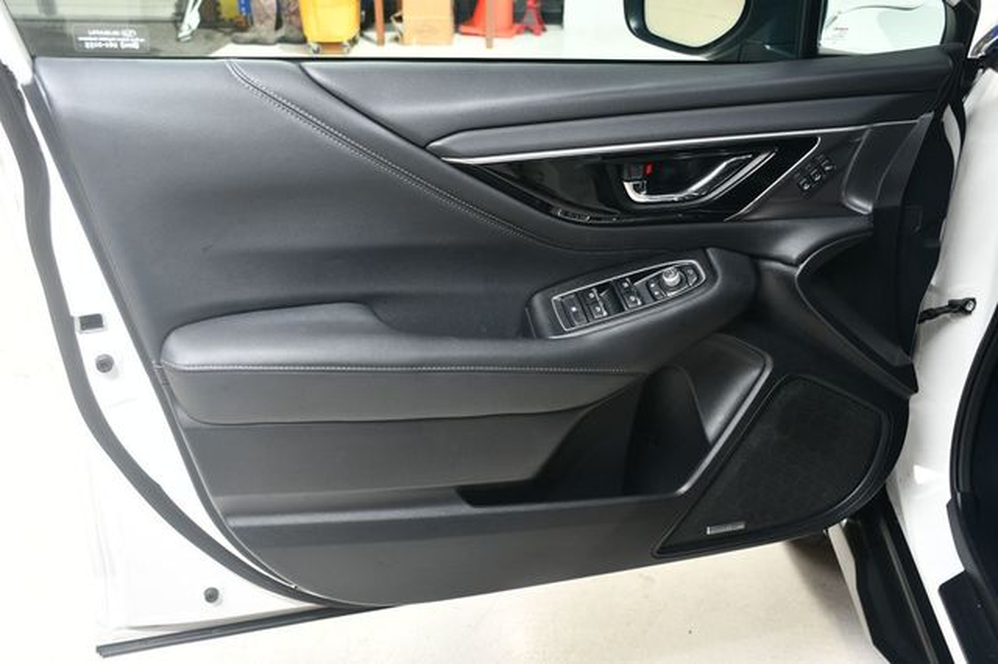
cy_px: 332
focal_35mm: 36
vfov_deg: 36.8
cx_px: 499
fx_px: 997
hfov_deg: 53.2
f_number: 6.3
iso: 100
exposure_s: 1/160
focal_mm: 24
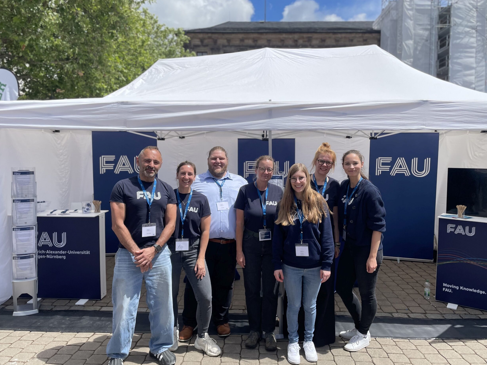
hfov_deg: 65.3
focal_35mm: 27
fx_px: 380
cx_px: 244
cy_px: 181
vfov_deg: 51.4
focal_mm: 4.2
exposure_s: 1/6135
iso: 50
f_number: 1.6
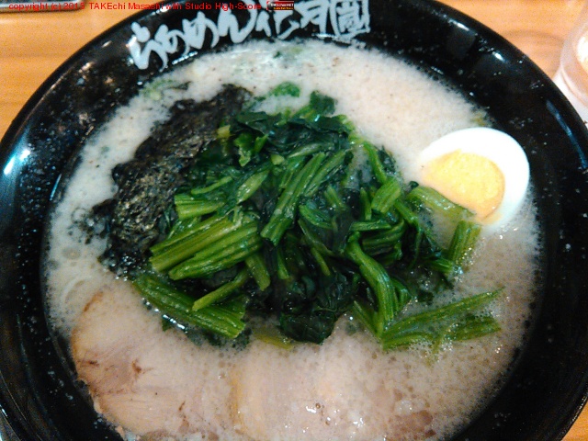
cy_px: 220
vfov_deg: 46.8
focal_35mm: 30
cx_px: 294
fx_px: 510
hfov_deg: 60.0
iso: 1000
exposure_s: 1/16.7
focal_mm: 4
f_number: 2.4
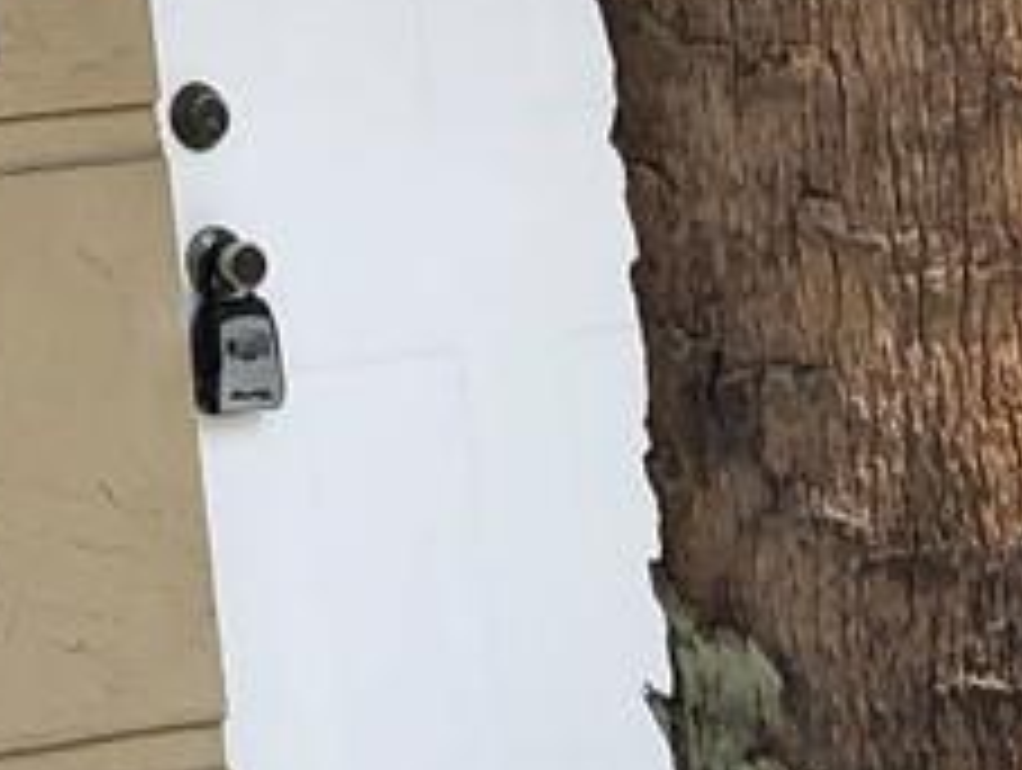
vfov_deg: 6.9
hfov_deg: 9.5
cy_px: -1400
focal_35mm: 197
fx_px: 5825
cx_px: -860
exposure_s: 1/1869
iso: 20
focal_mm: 3.99
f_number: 1.8
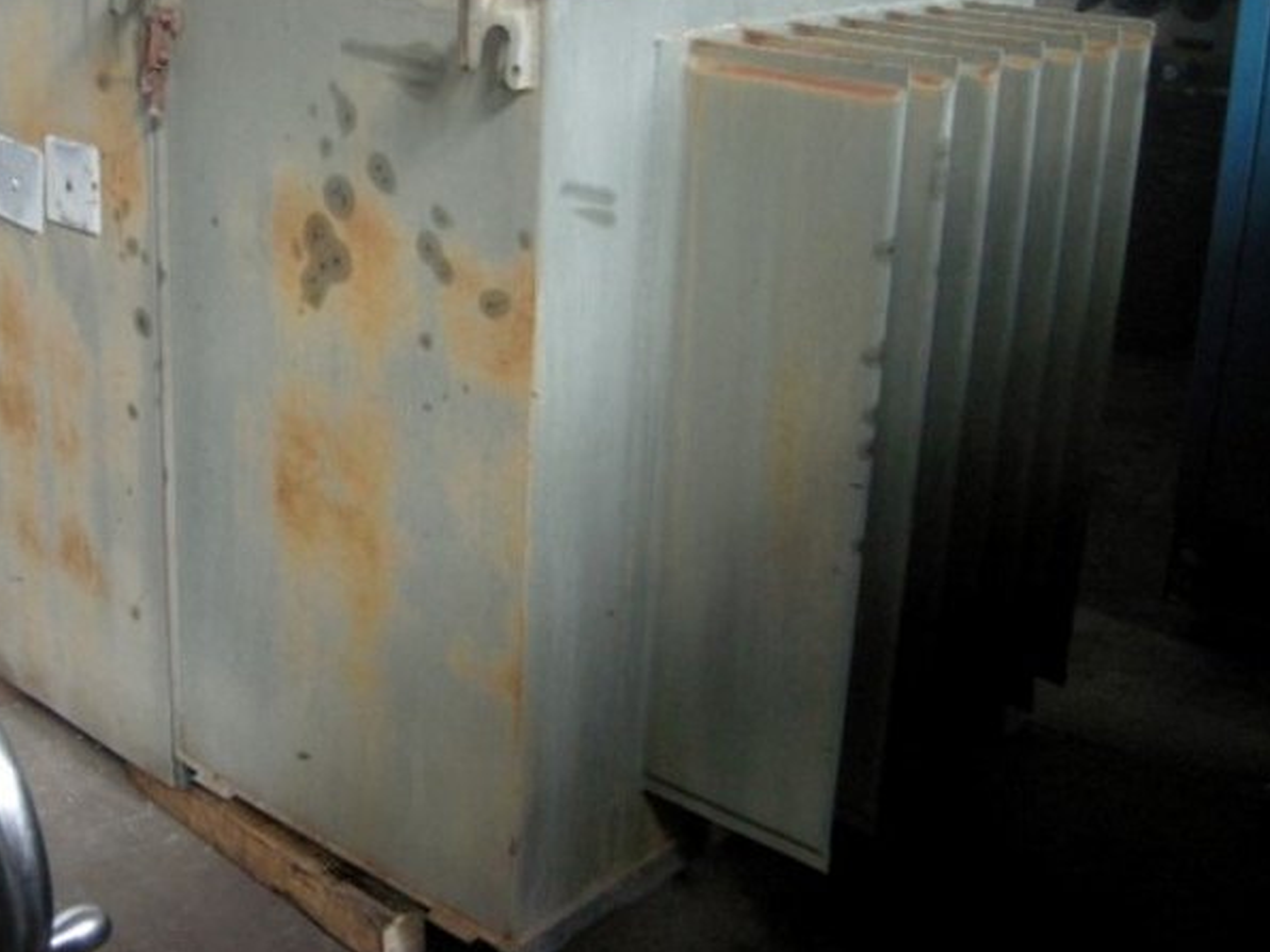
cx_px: 443
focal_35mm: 47
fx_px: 1724
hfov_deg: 40.0
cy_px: 339
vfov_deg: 30.7
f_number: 2.7
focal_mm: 7.5
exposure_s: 1/8.1
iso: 400
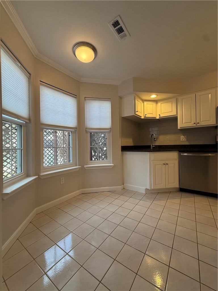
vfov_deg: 102.1
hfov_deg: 85.7
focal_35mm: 14
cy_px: 146
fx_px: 118
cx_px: 109
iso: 160
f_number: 2.2
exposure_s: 1/120
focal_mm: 2.22
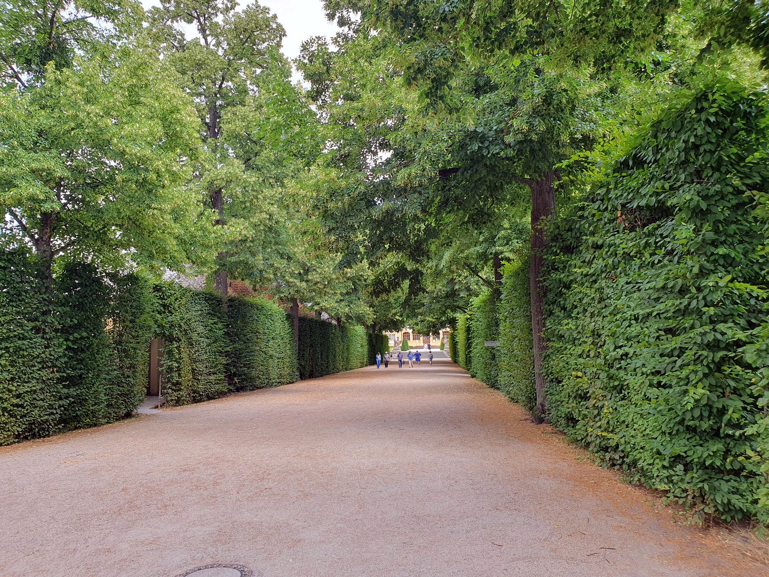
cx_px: 384
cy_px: 288
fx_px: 578
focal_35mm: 26
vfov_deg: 53.1
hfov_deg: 67.3
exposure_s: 1/184
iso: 50
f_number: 2.4
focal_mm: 4.3
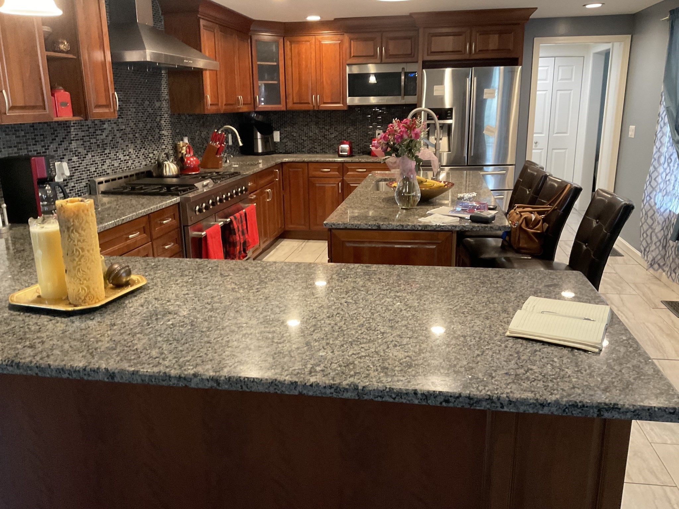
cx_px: 340
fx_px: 569
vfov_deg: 48.2
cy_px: 254
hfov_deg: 61.7
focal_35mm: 29
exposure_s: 1/40
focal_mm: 3
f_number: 1.8
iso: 320
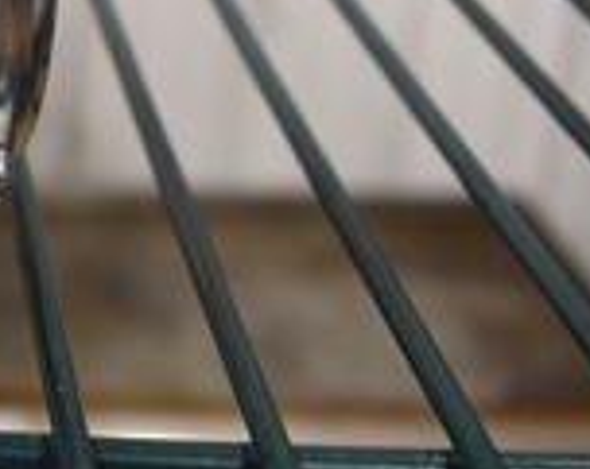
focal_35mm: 102
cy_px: -151
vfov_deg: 14.4
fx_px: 1778
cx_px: -419
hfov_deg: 16.3
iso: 800
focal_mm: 18
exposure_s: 1/60
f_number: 5
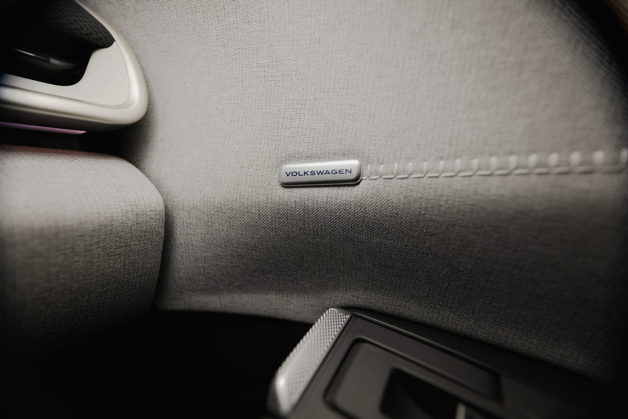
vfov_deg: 81.2
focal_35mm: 14
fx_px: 244
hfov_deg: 104.2
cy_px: 210
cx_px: 314
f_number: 2.8
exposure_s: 1/320
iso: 800
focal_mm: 14
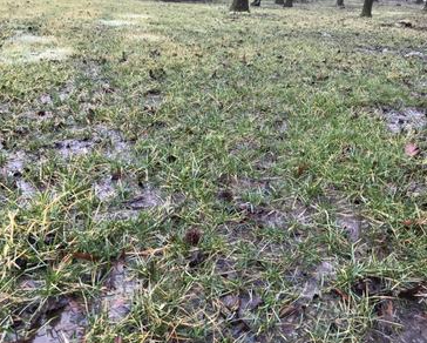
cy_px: 175
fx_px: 380
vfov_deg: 48.6
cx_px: 232
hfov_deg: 58.6
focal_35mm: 30
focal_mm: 3.99
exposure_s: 1/120
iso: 40
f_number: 1.8
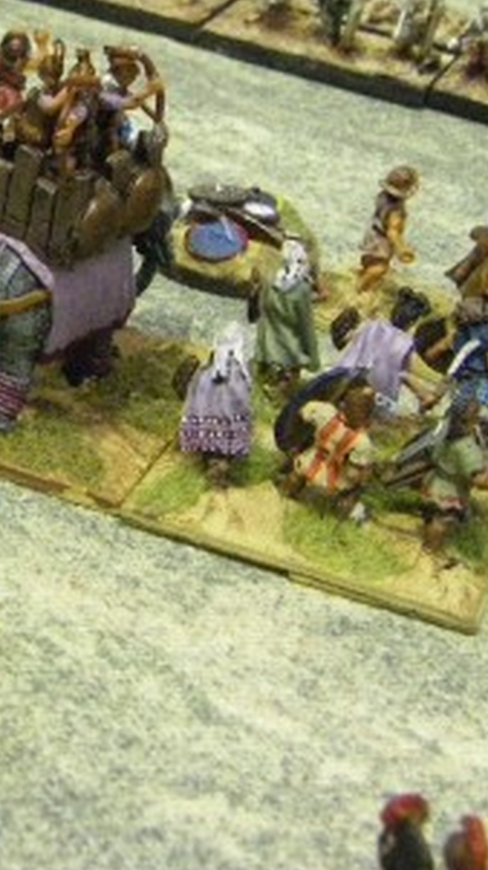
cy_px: 121
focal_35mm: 99
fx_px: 2281
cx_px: -156
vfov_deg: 21.2
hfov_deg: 11.9
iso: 800
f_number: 3.5
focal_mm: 6.3
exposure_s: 1/50
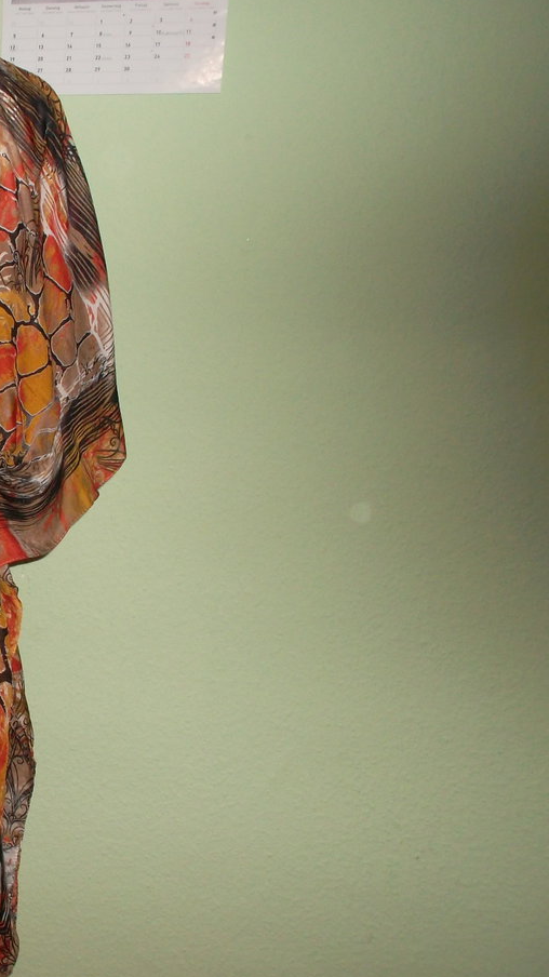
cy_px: 527
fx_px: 1165
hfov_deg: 23.6
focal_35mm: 45
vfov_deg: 45.4
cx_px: -149
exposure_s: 1/45
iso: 100
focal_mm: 4.1
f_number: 3.3
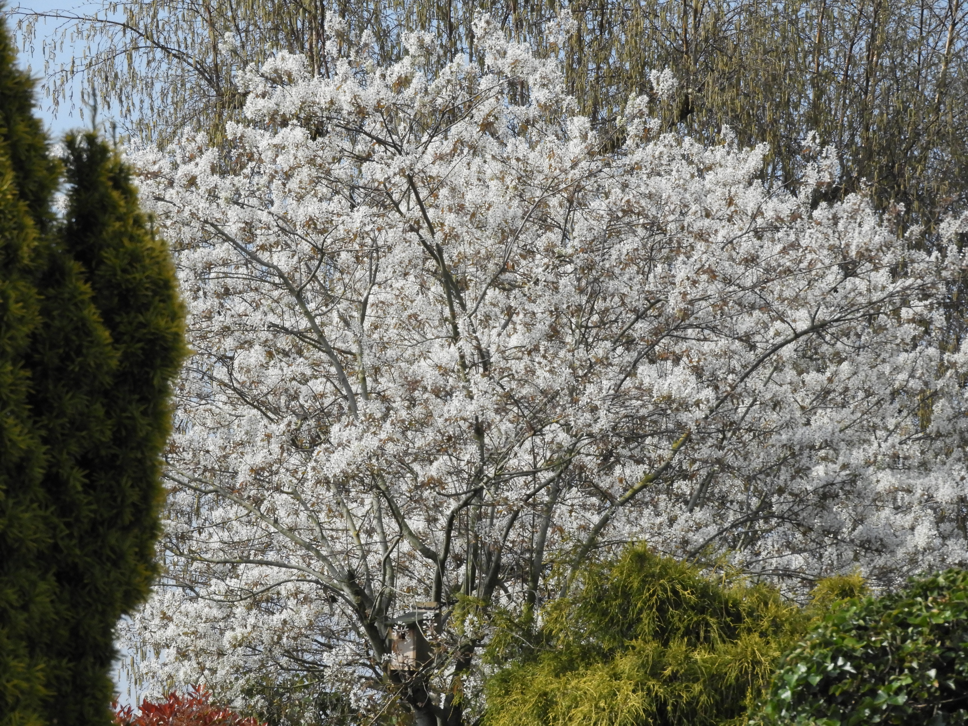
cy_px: 363
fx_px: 6991
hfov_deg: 7.9
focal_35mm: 250
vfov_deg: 5.9
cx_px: 484
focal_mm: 44.8
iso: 400
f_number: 5.5
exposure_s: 1/2000
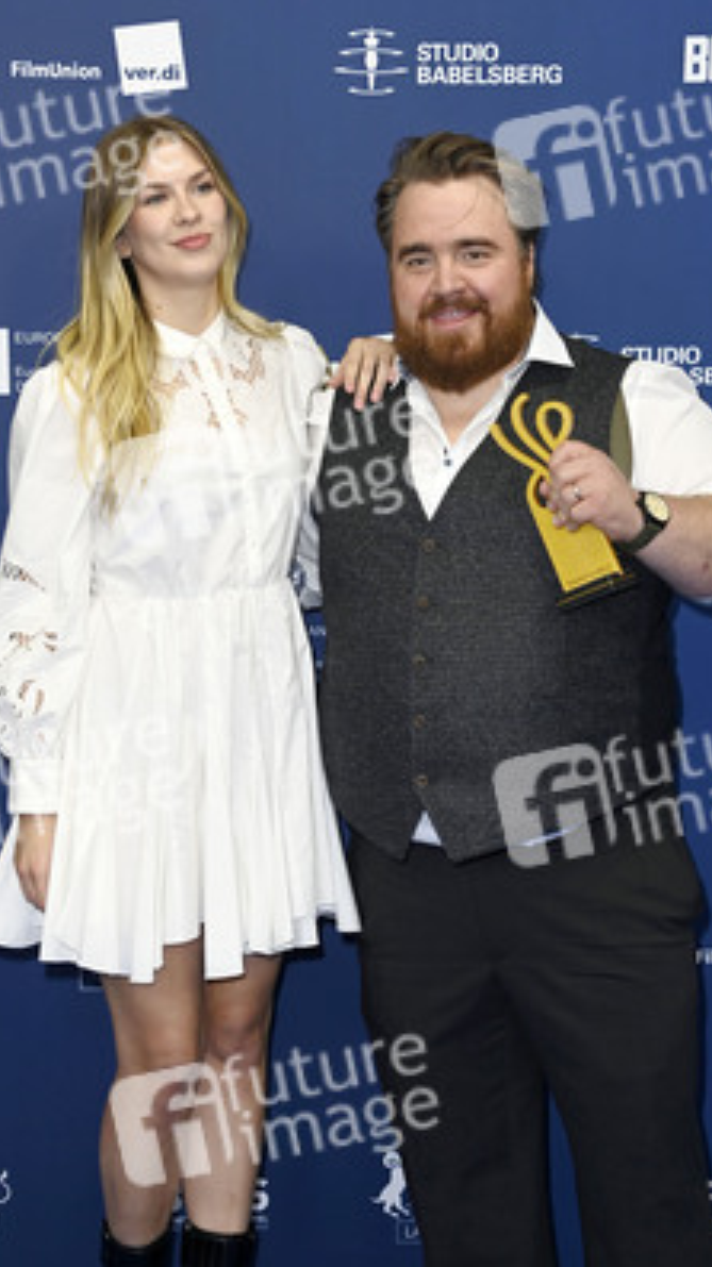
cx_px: 367
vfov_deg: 36.0
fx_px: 1949
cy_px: 632
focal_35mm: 58
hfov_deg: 20.7
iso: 800
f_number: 5.6
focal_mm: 55
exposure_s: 1/200
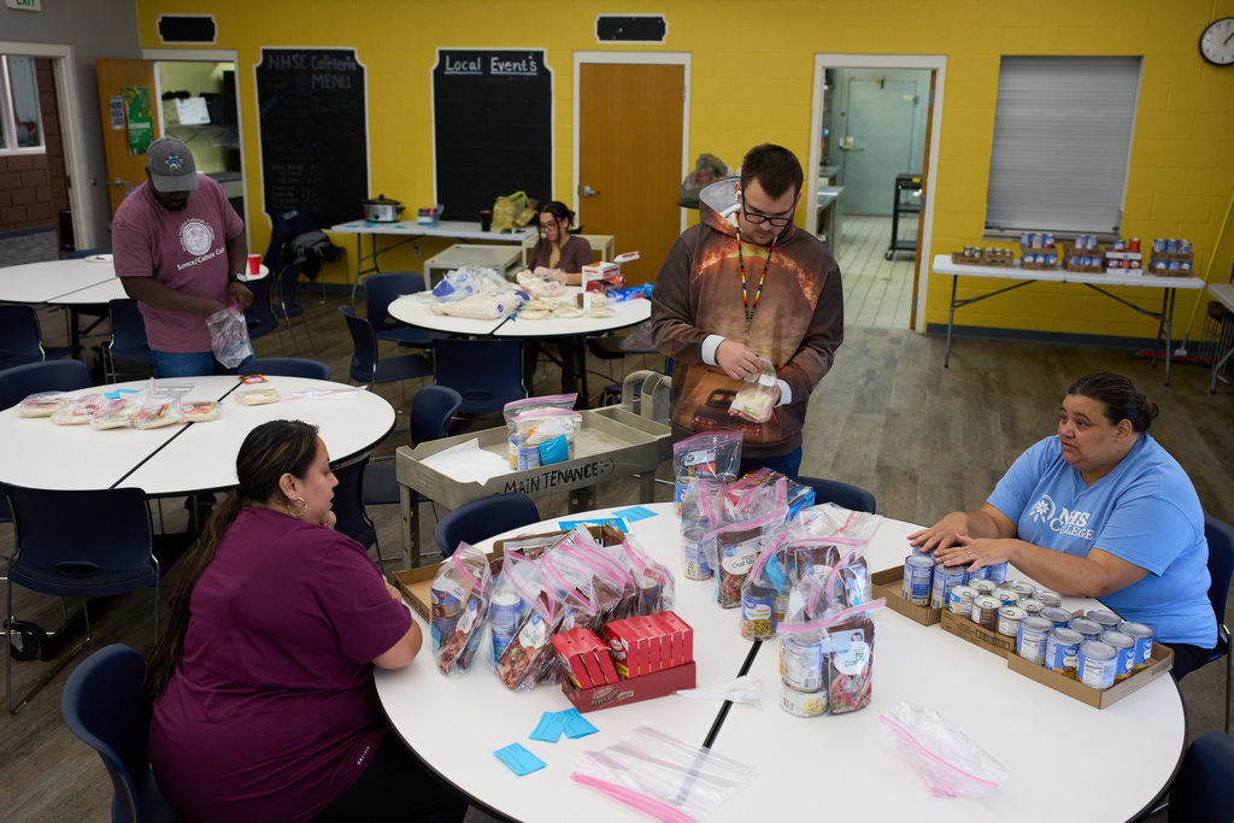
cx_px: 617
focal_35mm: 35
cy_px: 412
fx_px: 1200
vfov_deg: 37.9
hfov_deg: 54.4
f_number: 2.8
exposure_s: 1/125
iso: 640
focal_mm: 35
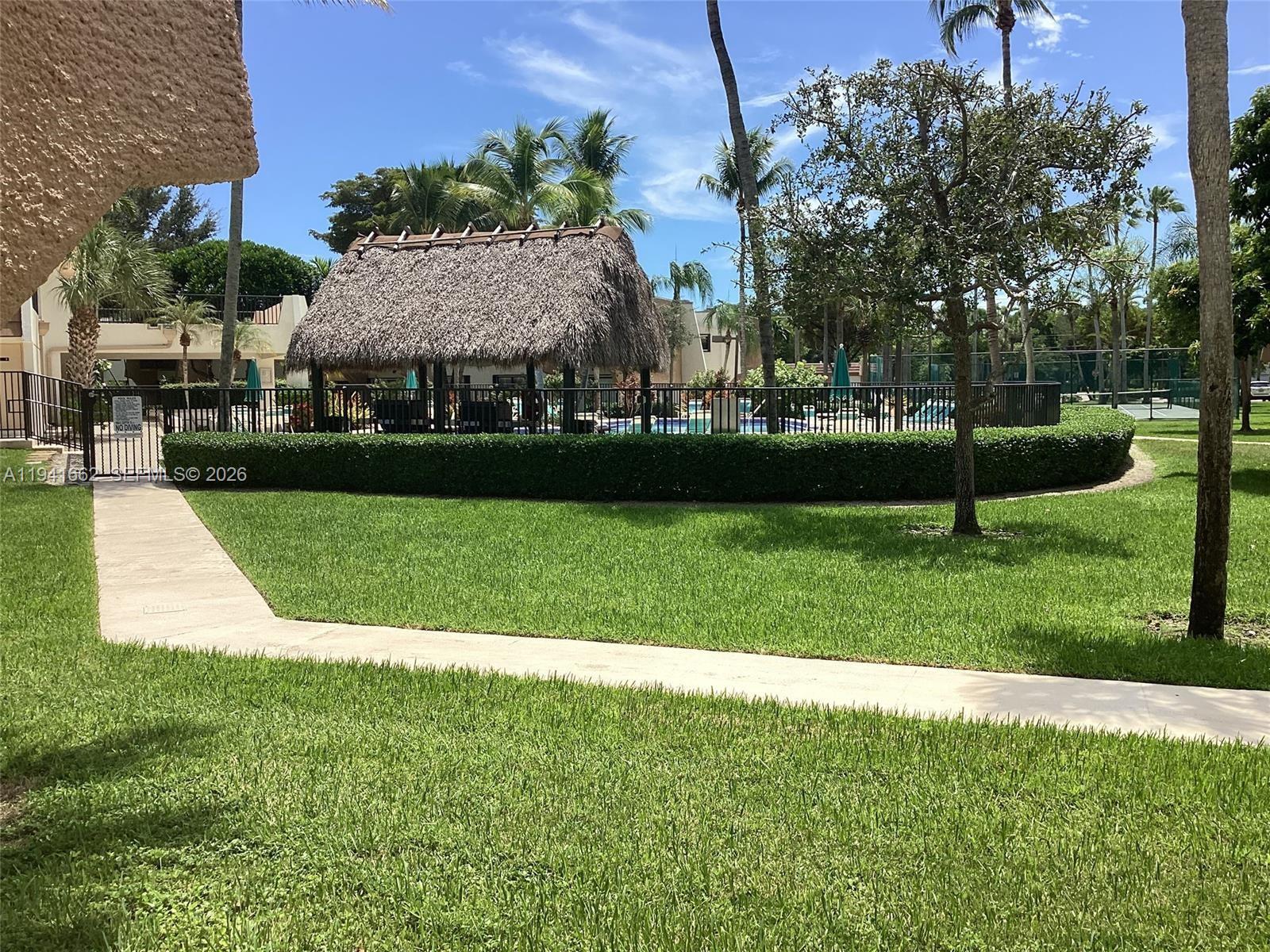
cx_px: 635
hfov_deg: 58.4
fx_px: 1137
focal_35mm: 31
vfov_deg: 45.4
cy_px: 476
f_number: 2.4
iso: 25
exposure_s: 1/1253
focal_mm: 3.3
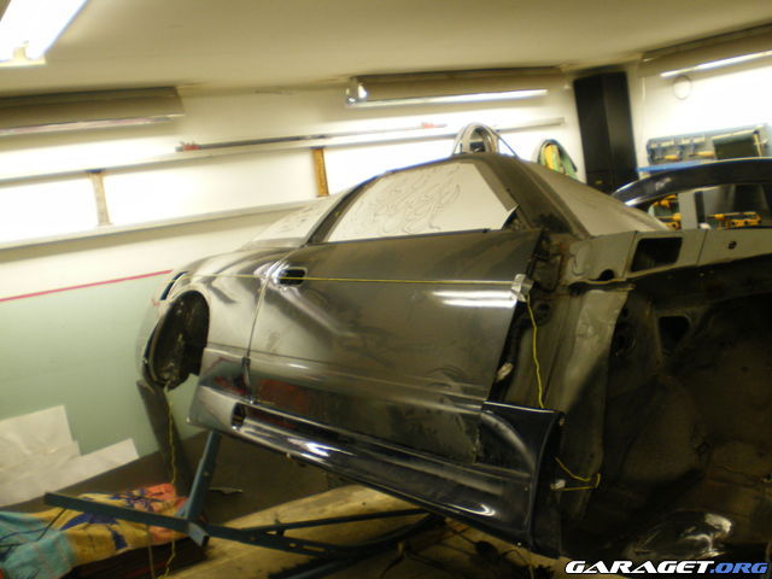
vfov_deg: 37.7
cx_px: 386
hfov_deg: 49.0
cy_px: 290
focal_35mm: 38
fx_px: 847
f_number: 3.1
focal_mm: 6.3
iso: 160
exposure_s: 1/30
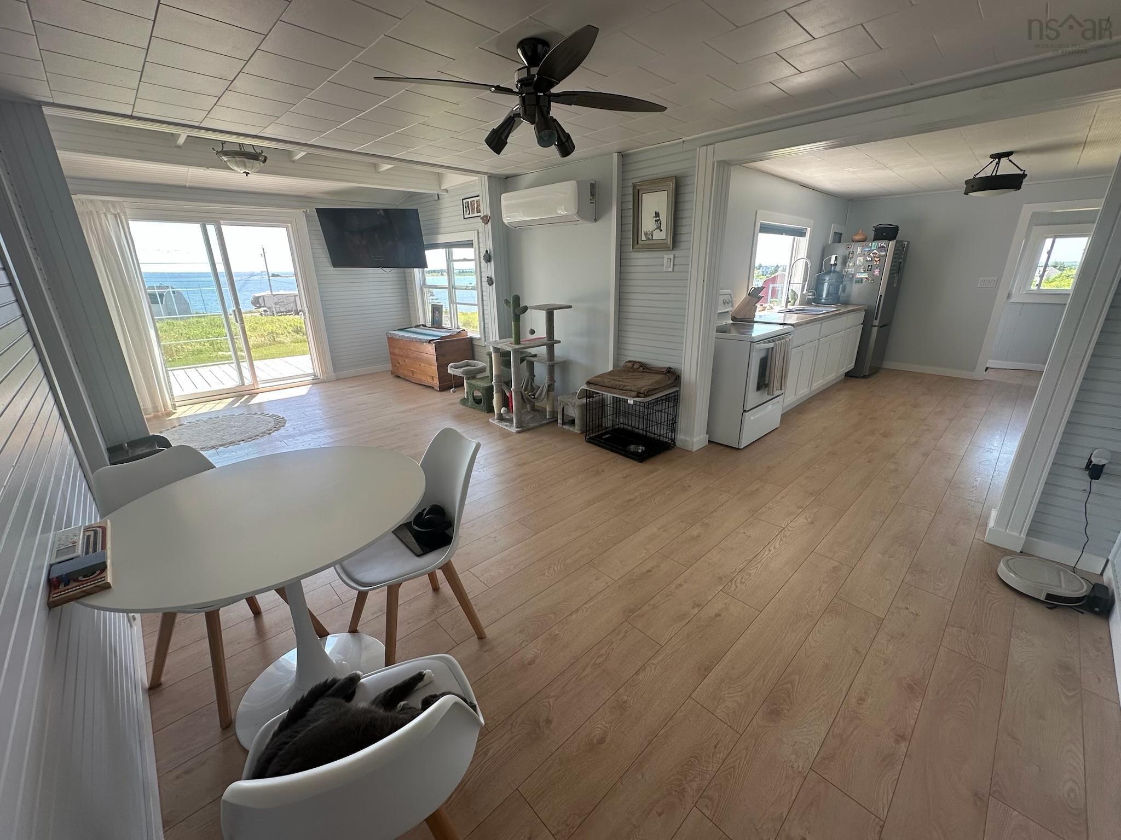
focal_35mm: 14
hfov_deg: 102.1
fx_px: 453
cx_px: 560
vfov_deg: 85.7
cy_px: 420
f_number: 2.2
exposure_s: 1/99
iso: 50
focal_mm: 2.22
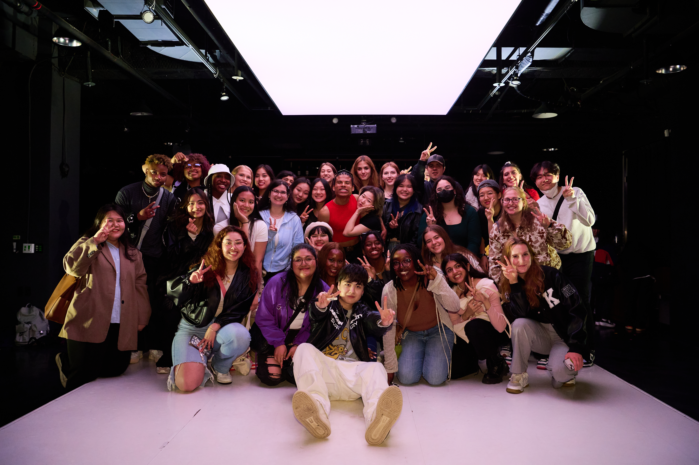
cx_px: 350
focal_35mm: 29
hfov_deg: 63.7
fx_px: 563
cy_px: 232
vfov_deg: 44.9
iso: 3200
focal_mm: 29
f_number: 5
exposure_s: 1/250
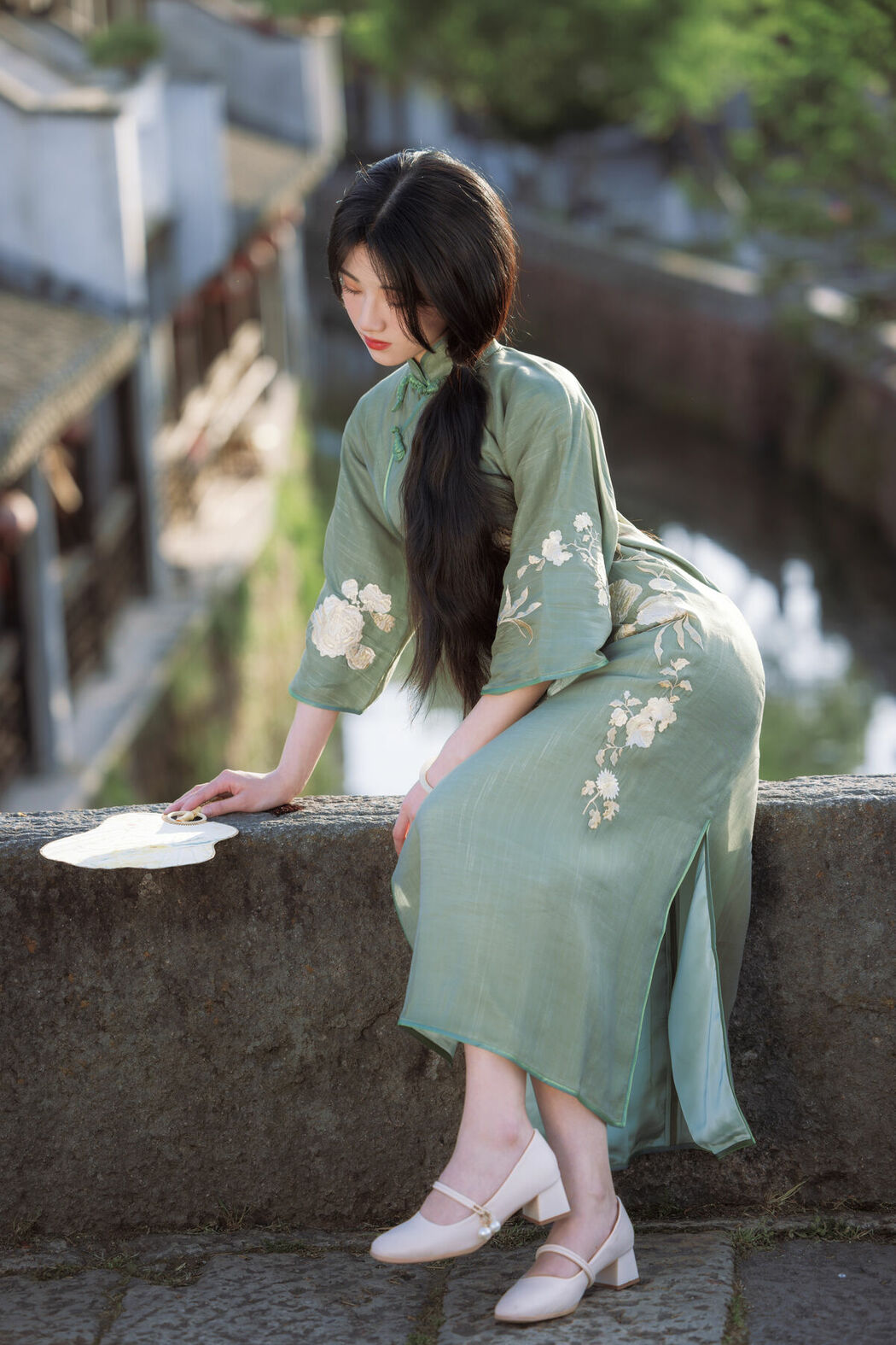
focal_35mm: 107
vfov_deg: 19.1
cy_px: 672
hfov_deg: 12.8
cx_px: 448
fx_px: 3994
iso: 100
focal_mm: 108
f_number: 2.8
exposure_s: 1/500
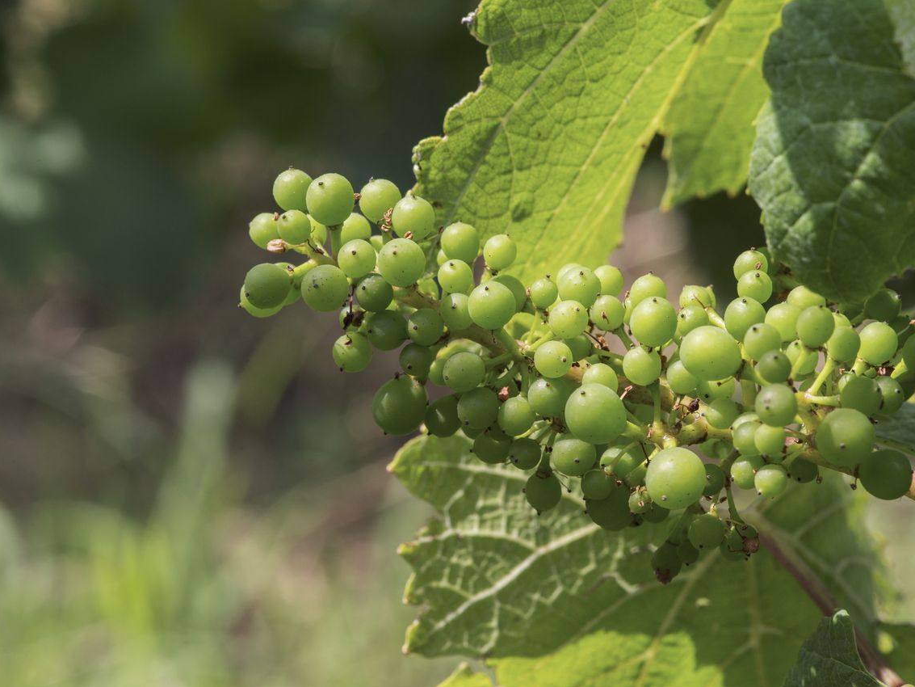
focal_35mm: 114
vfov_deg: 13.0
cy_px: 344
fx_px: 3014
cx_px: 463
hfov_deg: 17.3
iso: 400
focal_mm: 105
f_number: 16
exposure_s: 1/125
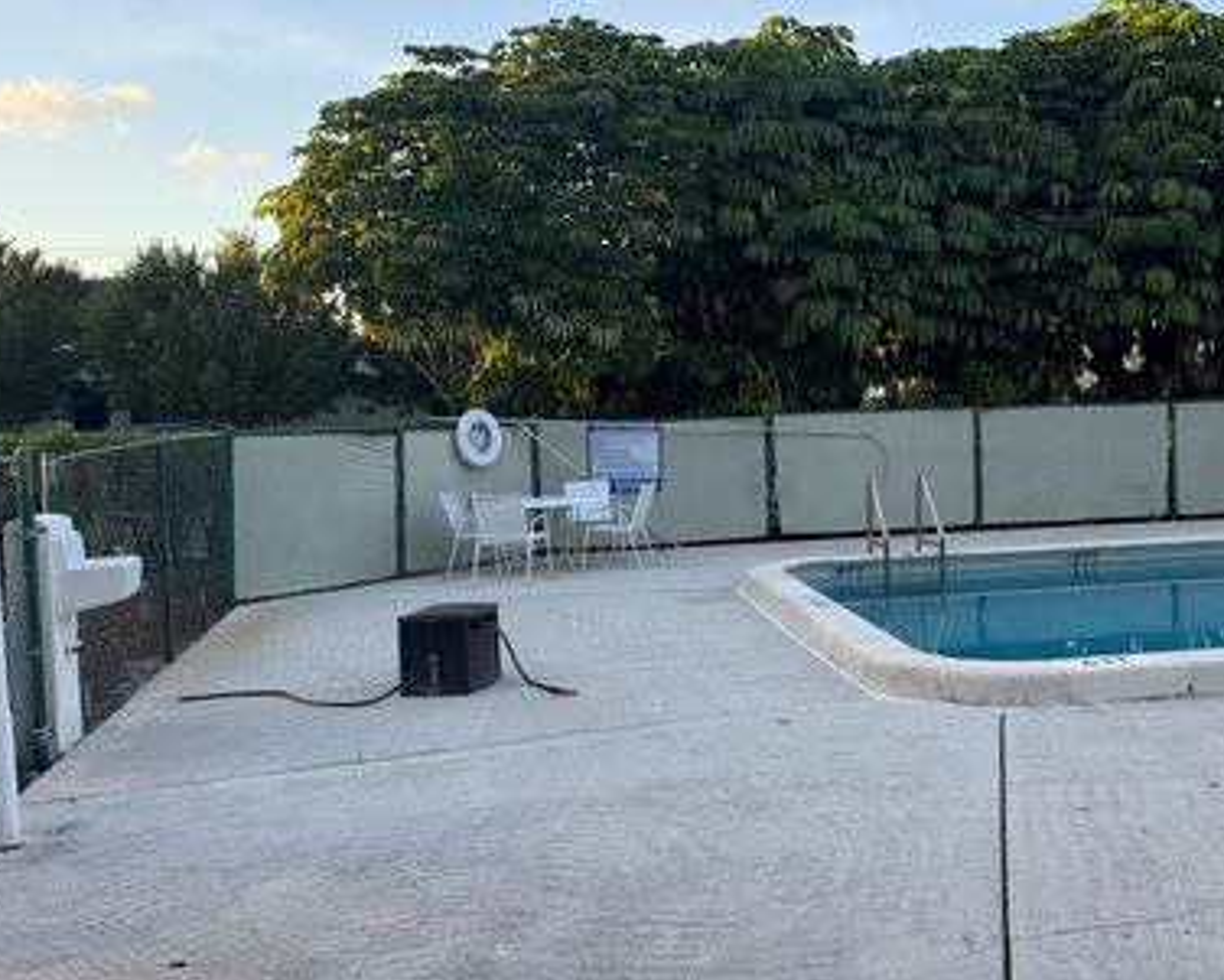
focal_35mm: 37
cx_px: 811
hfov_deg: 48.3
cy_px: 461
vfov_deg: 40.1
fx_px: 1341
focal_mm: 6.76
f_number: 1.78
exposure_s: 1/621
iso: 80
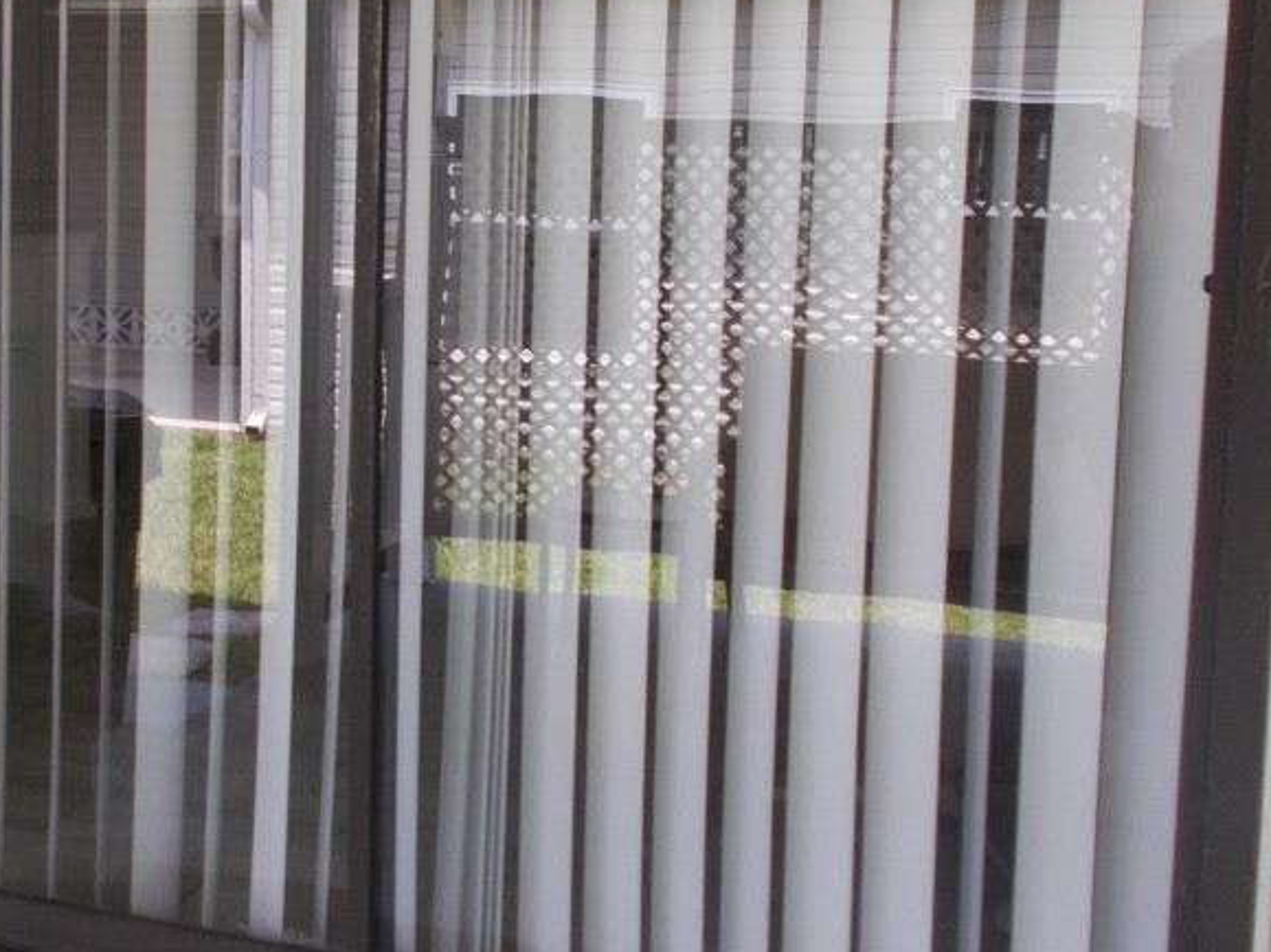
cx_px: 410
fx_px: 1689
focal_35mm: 46
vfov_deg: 31.2
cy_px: 290
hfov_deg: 40.7
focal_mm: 4.6
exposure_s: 1/100
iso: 80
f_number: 3.2
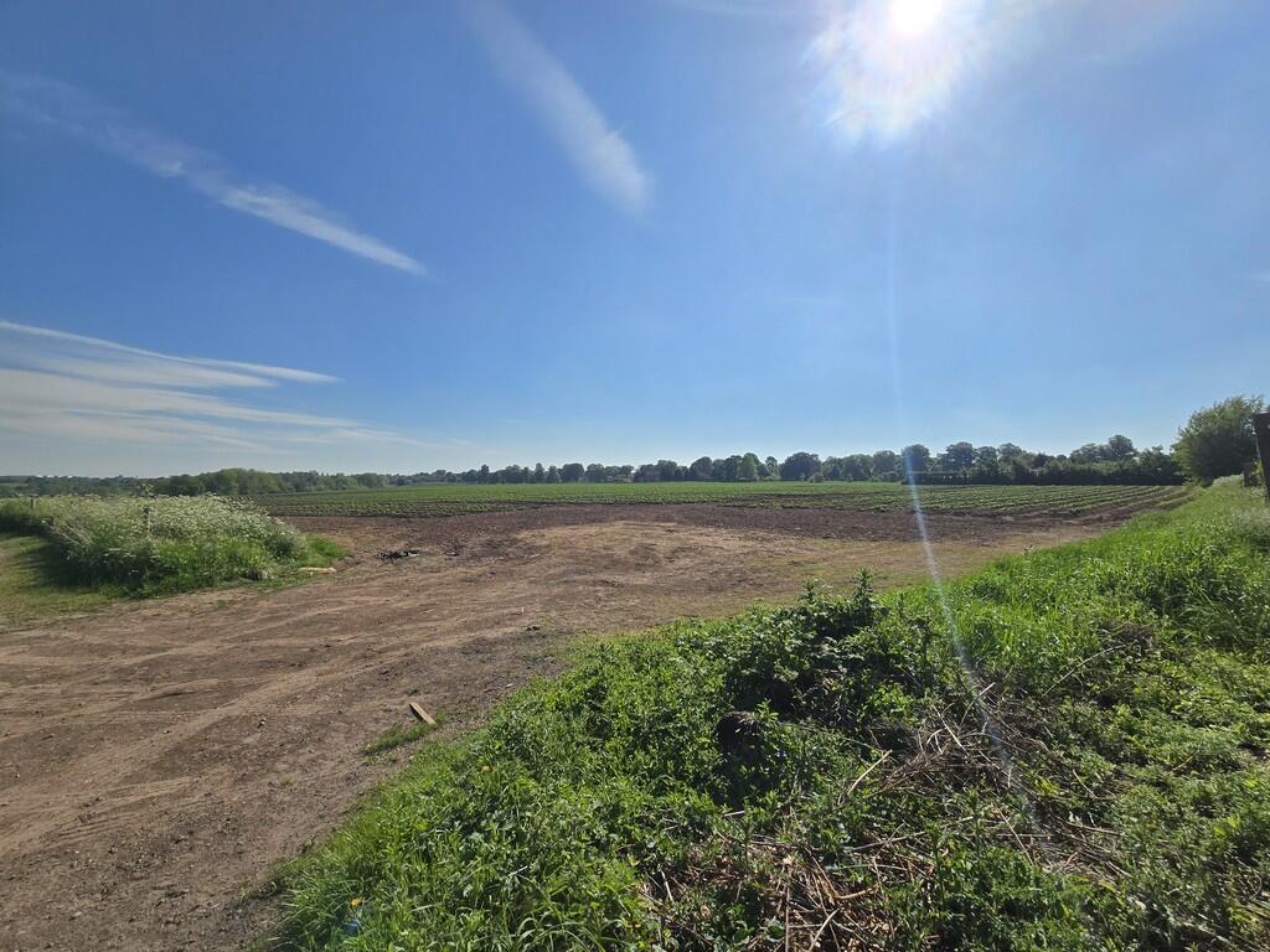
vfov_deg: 89.9
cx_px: 635
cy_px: 476
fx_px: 477
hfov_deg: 106.2
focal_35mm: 13
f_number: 2.2
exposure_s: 1/5523
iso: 50
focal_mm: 2.2
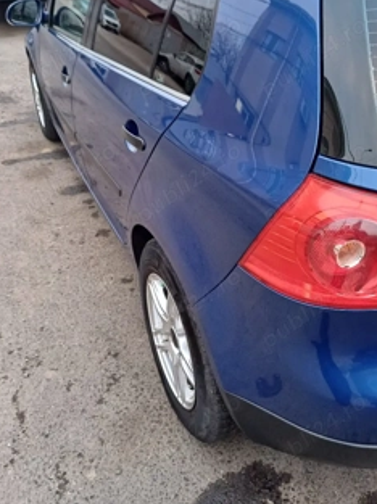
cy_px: 203
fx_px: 466
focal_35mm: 32
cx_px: 221
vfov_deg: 56.5
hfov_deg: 43.9
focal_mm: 4.65
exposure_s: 1/50
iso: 200
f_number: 1.8
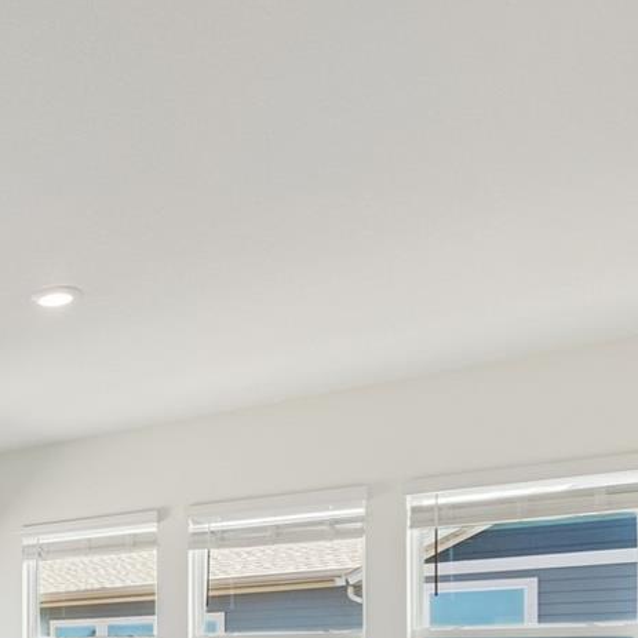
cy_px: 666
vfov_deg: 34.2
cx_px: -266
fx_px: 917
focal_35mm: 44
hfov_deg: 28.4
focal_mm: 10
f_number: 7.1
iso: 100
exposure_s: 1/30
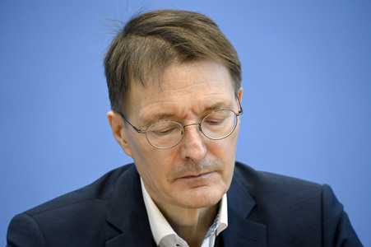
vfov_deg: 4.6
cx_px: 186
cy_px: 124
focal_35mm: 300
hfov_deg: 6.9
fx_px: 3089
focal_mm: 300
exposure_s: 1/400
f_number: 5.6
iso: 3200
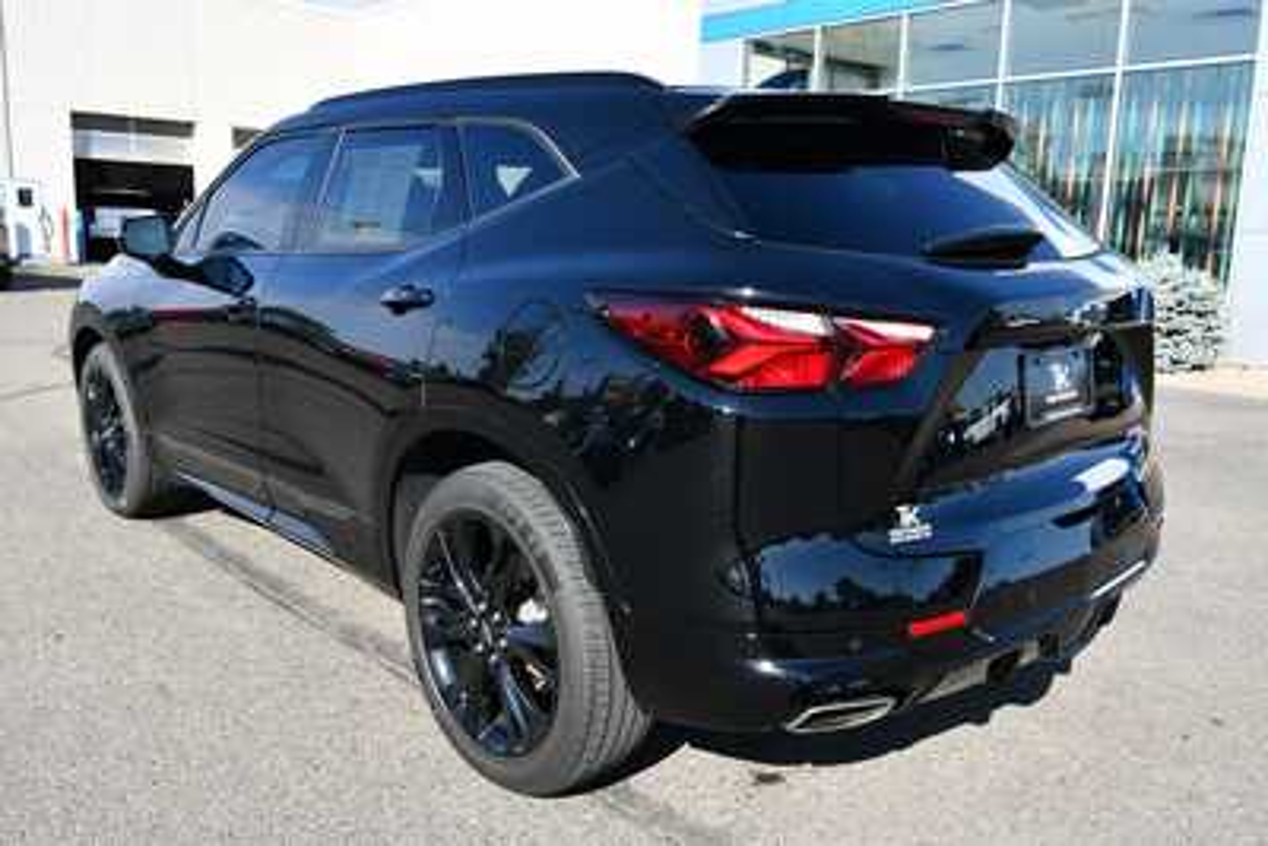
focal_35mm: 30
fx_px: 1057
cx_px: 634
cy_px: 423
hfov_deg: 61.9
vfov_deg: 43.6
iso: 200
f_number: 8
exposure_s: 1/250
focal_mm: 20
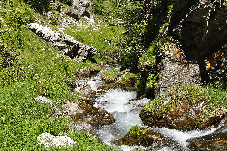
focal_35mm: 45
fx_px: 283
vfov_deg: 29.8
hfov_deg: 43.7
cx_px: 114
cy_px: 76
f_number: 10
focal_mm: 30
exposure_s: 1/320
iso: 200
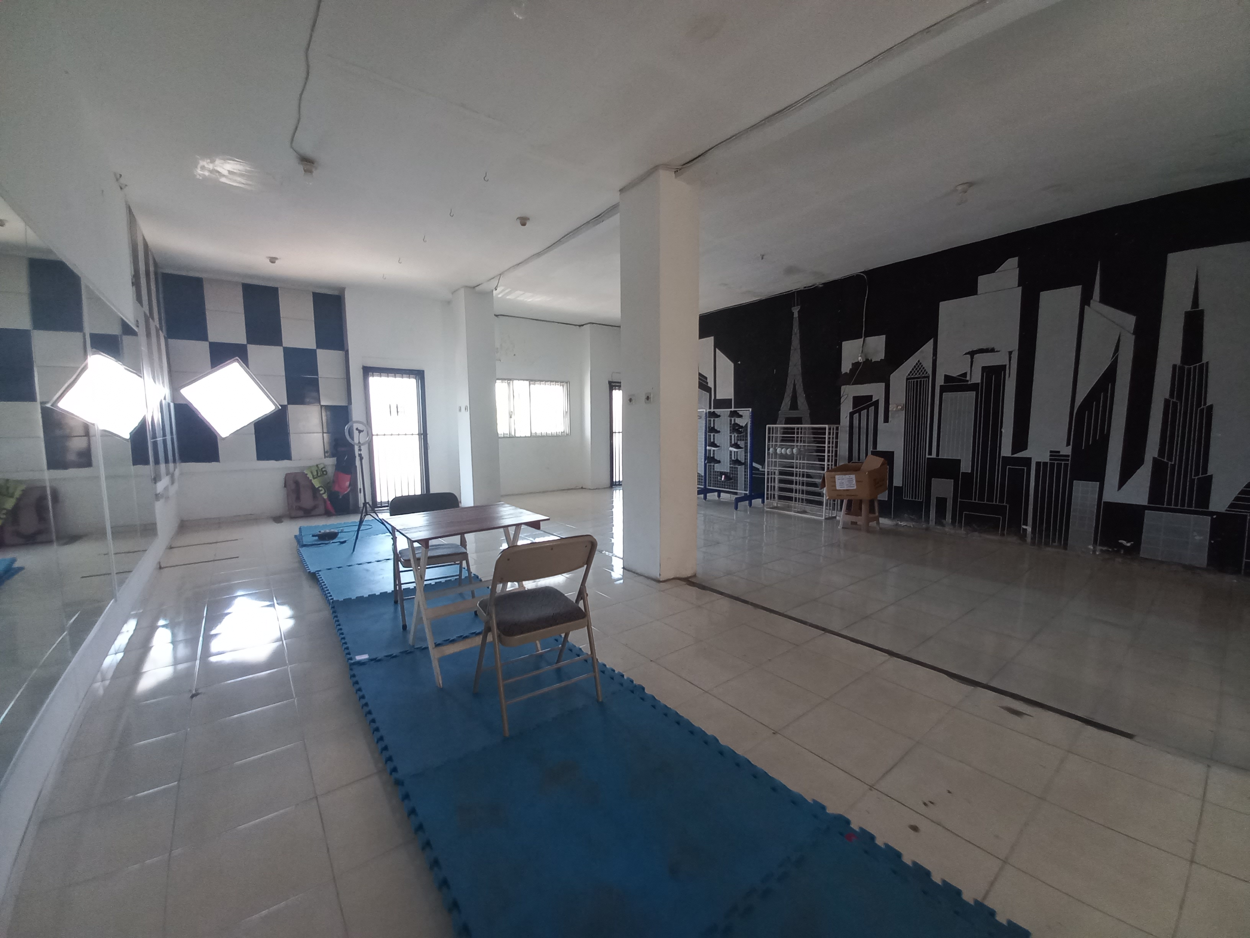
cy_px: 469
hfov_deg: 106.2
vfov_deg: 89.9
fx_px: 469
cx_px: 625
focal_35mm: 13
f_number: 2.2
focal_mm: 1.42
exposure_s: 1/33
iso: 125
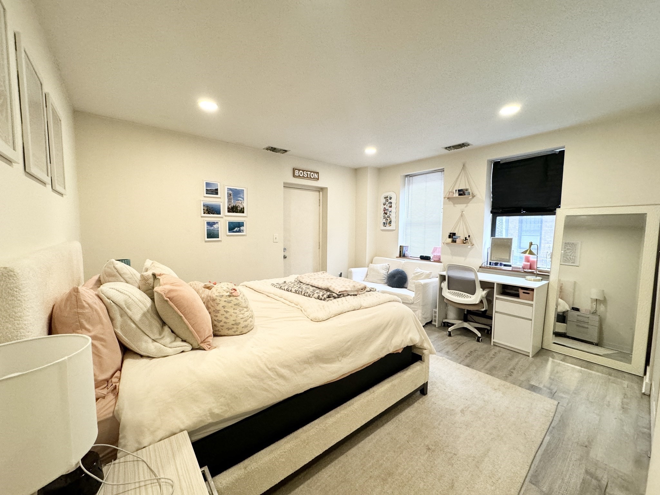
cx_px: 330
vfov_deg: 85.7
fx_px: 267
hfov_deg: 102.1
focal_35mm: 14
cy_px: 248
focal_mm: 2.22
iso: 250
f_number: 2.2
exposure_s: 1/120
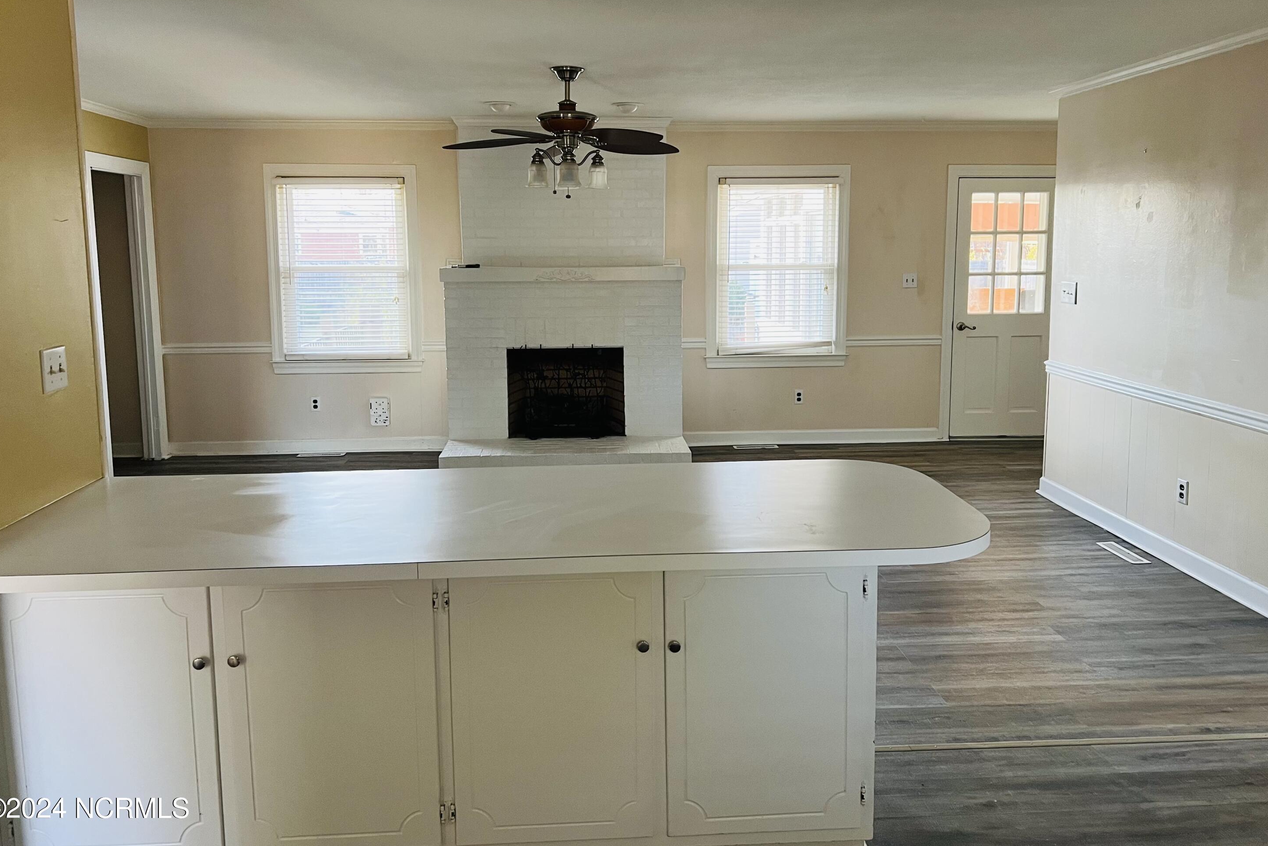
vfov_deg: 46.3
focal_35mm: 28
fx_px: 986
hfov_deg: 65.5
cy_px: 361
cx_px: 639
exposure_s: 1/62
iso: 125
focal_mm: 5.7
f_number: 1.5
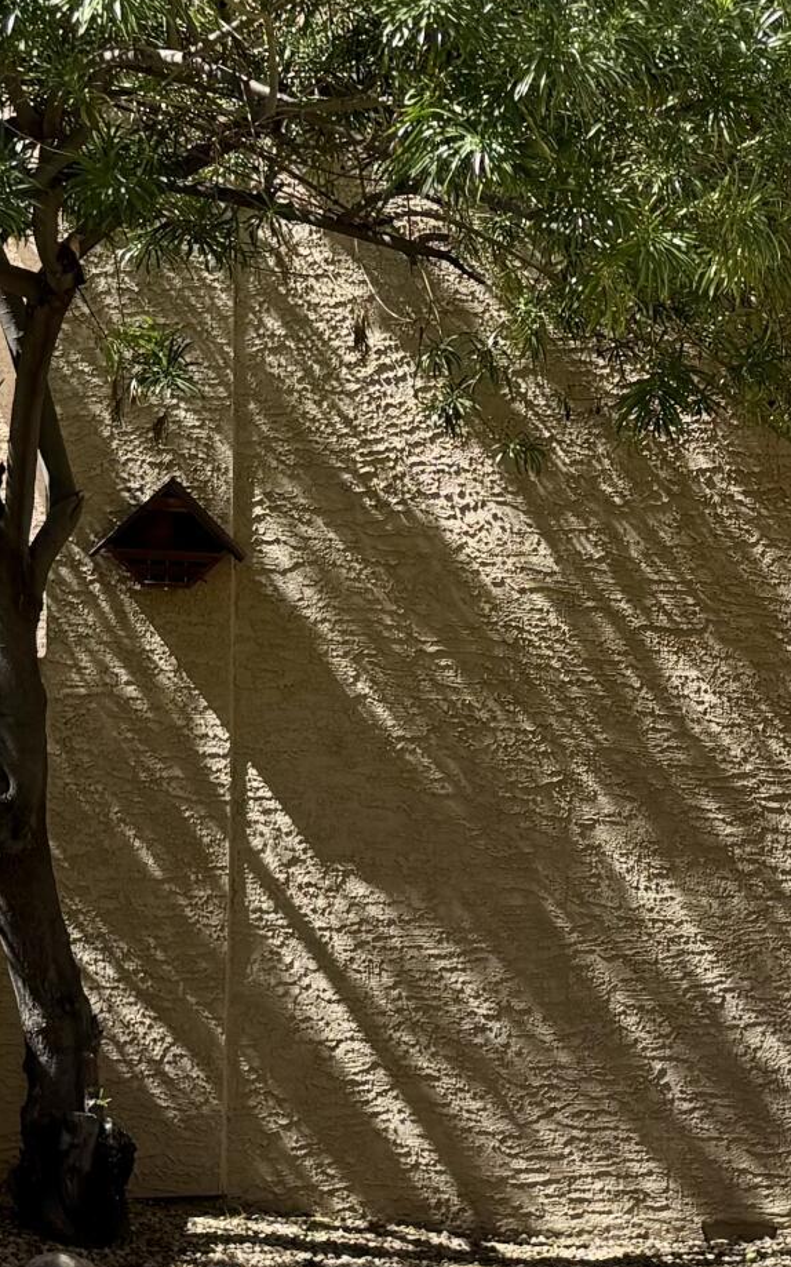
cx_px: 609
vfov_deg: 23.0
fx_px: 3106
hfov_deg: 14.4
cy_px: 743
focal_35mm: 90
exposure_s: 1/2062
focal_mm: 5.96
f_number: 1.6
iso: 50
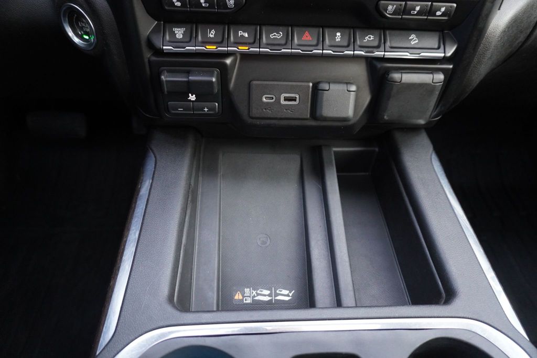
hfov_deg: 73.7
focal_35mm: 24
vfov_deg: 53.2
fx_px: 358
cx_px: 268
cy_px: 179
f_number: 3.5
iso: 2000
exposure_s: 1/60
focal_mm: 16
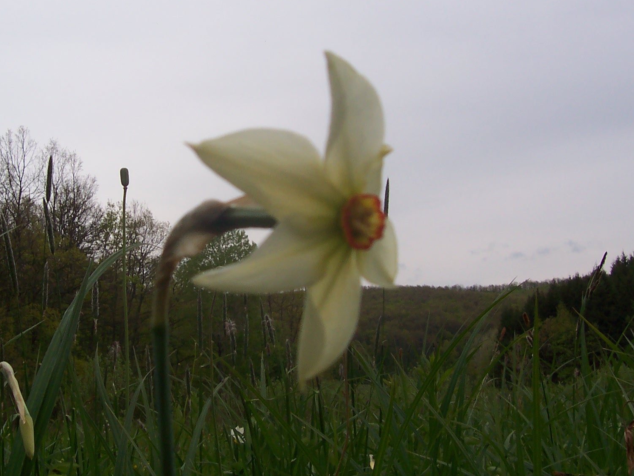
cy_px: 201
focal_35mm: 50
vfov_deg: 29.1
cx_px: 226
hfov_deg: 37.9
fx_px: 916
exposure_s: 1/750
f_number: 5.6
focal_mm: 5.6
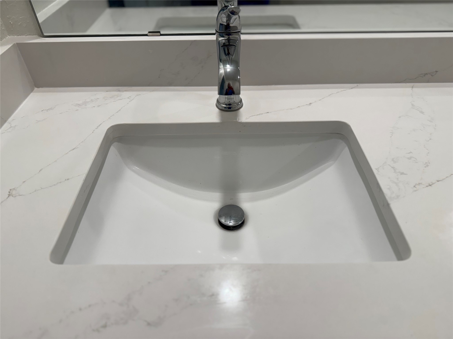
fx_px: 314
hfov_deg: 71.6
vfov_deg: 56.8
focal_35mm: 24
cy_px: 170
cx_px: 226
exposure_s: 1/120
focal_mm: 6.76
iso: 80
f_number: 1.78
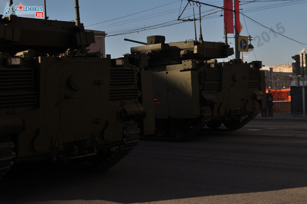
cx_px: 154
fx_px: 562
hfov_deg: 30.5
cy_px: 102
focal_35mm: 66
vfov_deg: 20.6
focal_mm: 44
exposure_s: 1/640
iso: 200
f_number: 8
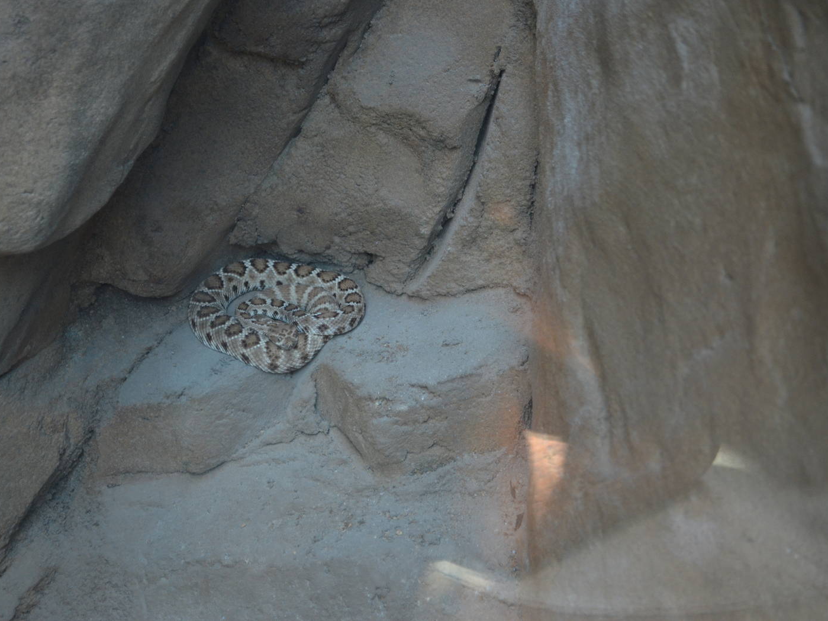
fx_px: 2166
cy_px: 308
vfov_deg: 16.3
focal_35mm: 91
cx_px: 390
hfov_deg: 21.6
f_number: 5.6
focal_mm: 55
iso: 800
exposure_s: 1/40
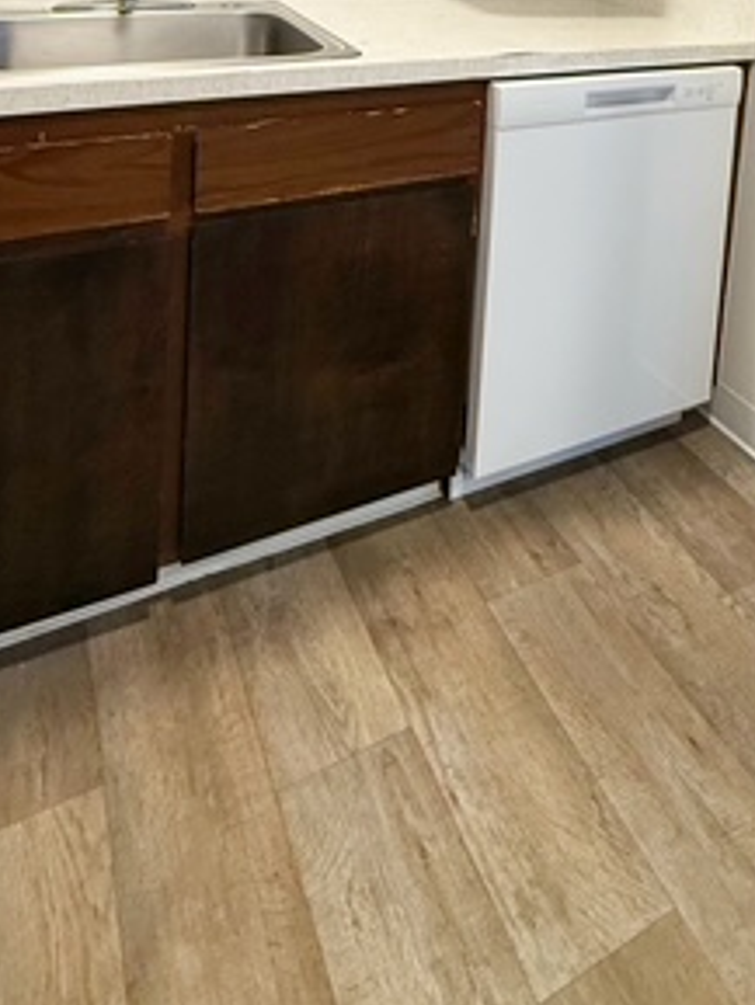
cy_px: -38
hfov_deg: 44.7
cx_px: 515
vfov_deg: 46.8
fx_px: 901
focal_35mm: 31
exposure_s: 1/120
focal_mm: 2.22
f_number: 2.2
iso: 320
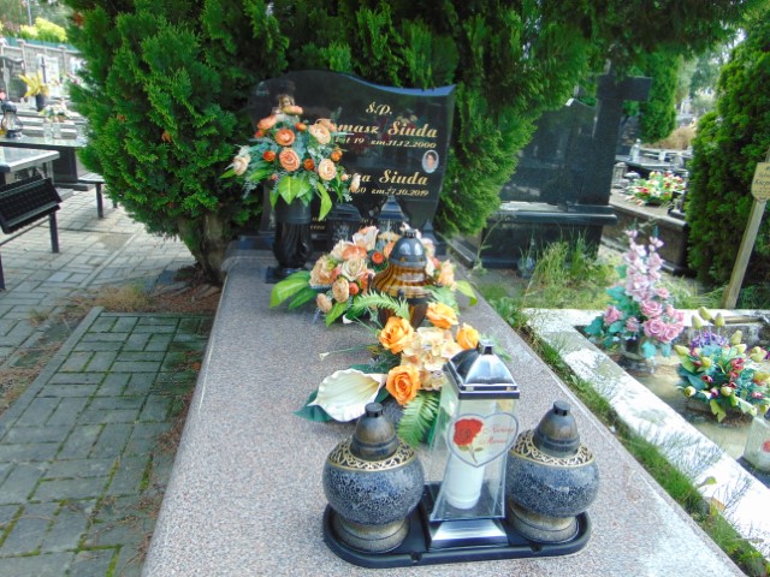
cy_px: 288
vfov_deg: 54.9
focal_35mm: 25
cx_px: 385
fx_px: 556
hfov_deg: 69.4
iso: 80
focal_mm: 4.5
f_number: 3
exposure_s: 1/160
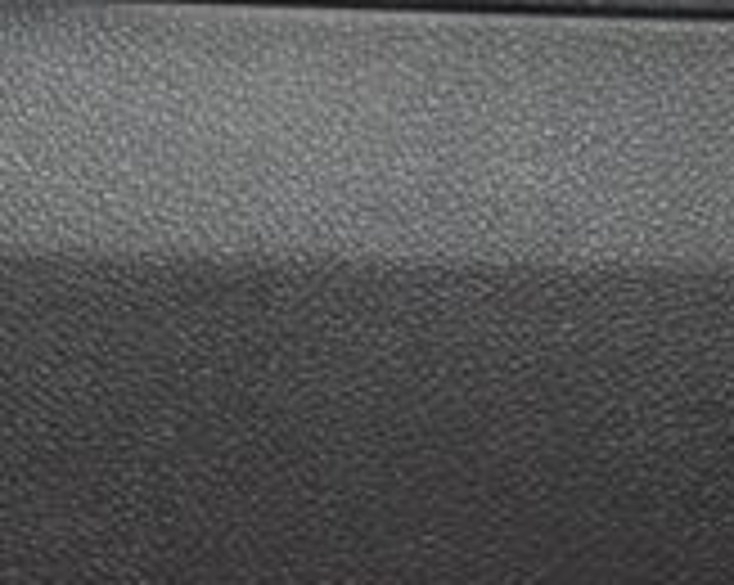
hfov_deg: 5.0
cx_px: 468
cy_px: -313
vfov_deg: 4.0
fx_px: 8397
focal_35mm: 387
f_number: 4.5
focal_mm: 70
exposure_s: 1/50
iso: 2000
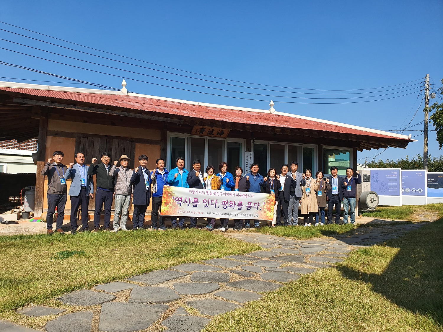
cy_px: 166
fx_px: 333
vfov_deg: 53.1
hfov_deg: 67.3
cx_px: 222
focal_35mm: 26
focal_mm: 4.3
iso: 50
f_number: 2.4
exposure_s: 1/1616
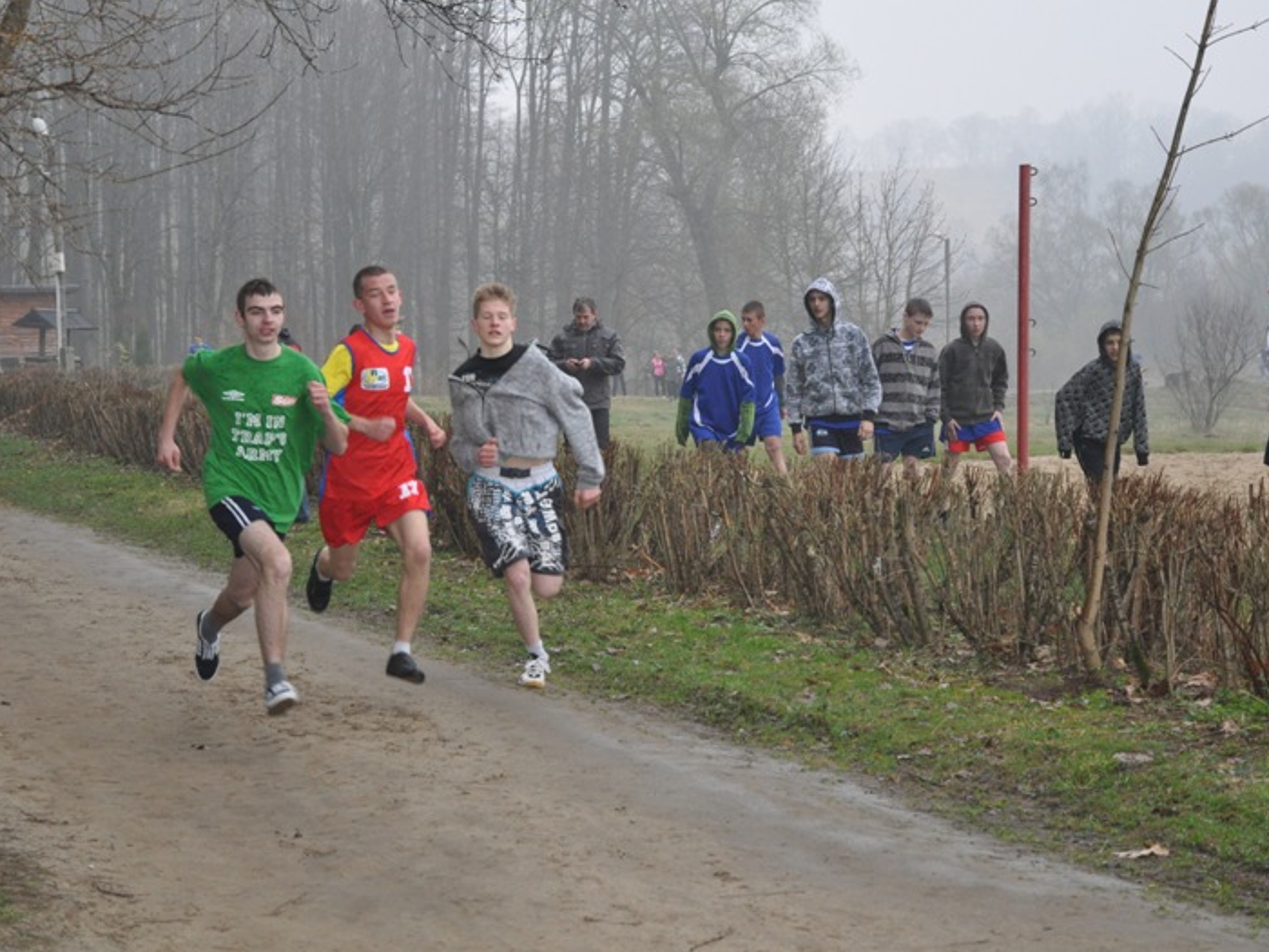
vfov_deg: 18.7
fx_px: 2896
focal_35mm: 79
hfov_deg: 24.7
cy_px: 480
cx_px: 627
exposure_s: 1/200
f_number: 5
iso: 1000
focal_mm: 48
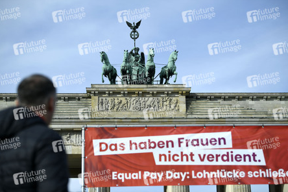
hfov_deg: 28.5
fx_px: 568
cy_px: 96
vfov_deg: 19.2
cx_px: 142
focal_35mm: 71
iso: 100
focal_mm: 70
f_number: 3.5
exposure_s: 1/1600
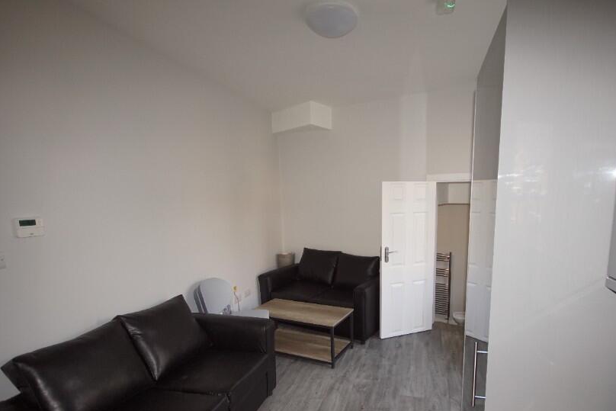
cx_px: 352
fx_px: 325
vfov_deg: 64.0
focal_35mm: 19
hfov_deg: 86.3
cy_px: 247
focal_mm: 10
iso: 500
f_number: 4
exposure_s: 1/160
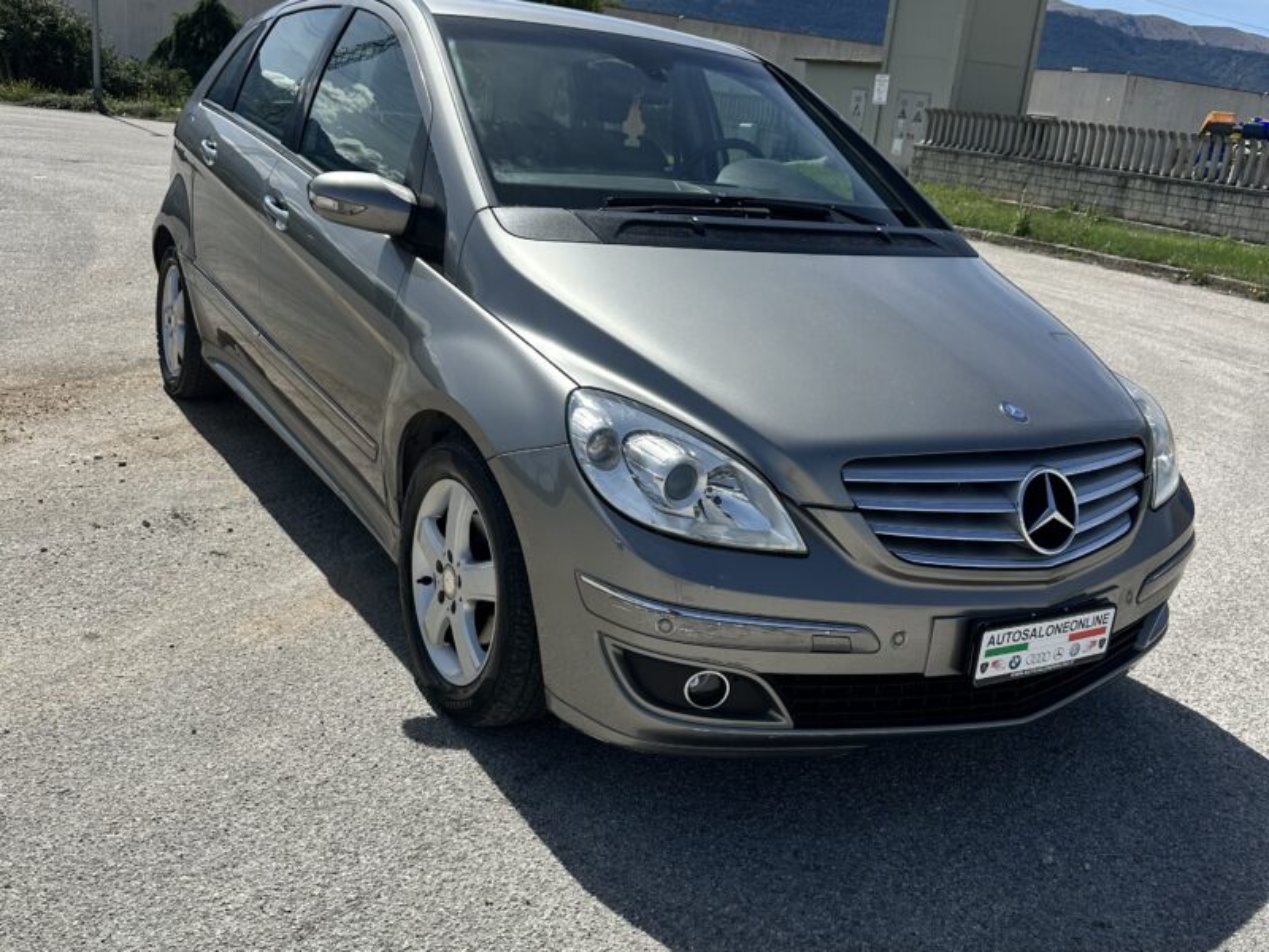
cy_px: 476
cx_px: 634
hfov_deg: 71.6
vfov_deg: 56.8
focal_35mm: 24
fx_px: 880
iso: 80
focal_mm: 6.86
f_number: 1.78
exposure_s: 1/6211
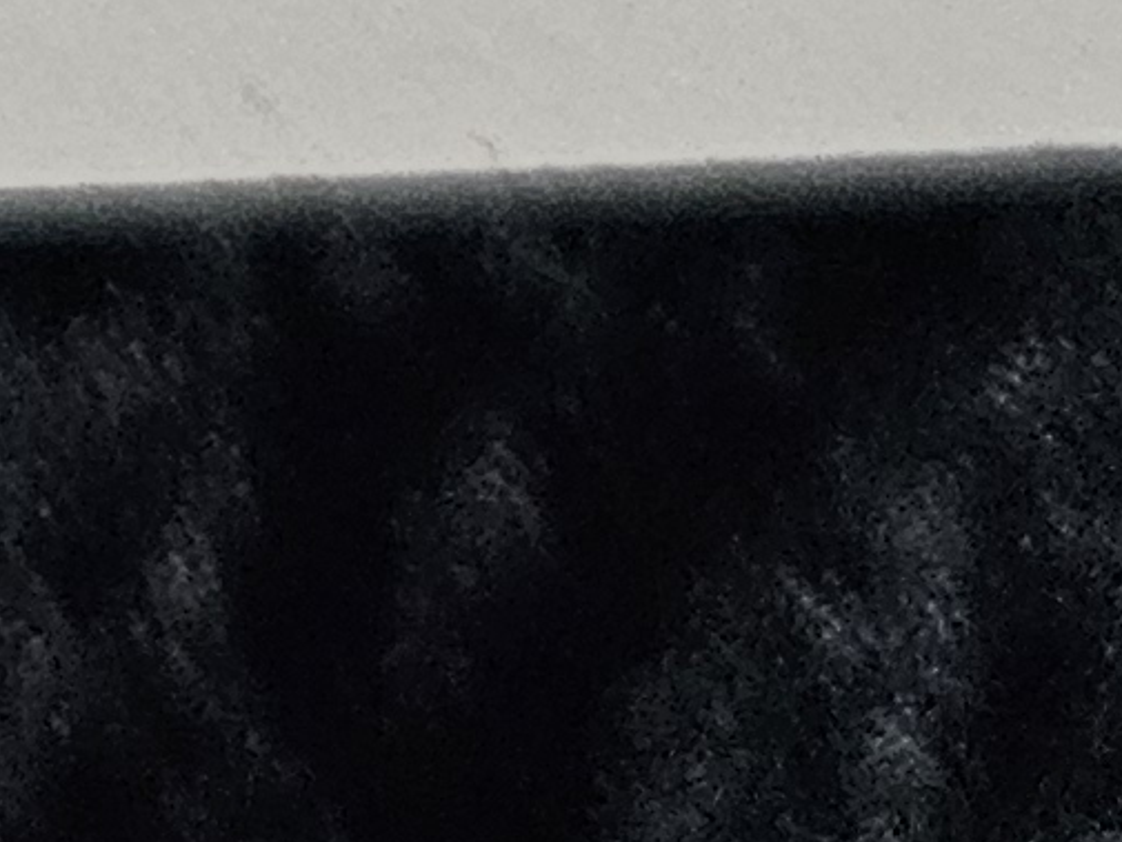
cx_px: -1284
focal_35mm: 182
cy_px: -1911
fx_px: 5901
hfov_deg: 9.9
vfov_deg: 7.1
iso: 800
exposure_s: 1/120
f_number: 1.7
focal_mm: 6.3
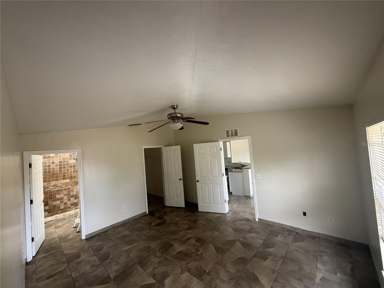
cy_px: 144
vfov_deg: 85.7
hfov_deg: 102.1
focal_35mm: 14
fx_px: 155
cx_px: 192
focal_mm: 2.22
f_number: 2.2
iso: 200
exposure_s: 1/99
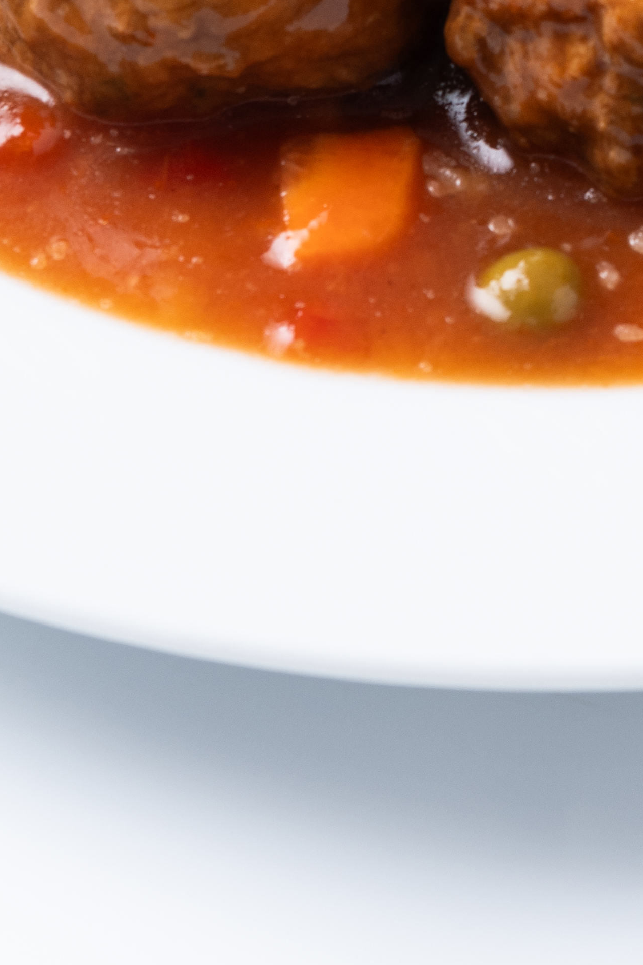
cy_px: -231
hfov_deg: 5.2
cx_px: 632
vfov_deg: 7.8
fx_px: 7020
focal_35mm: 262
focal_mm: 60
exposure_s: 1/200
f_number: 9
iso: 100
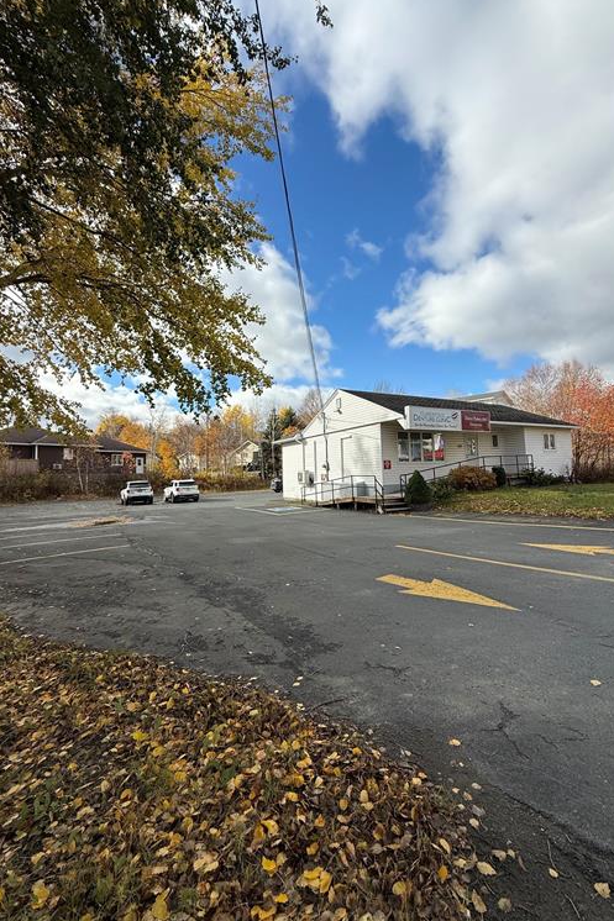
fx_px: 384
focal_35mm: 15
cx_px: 314
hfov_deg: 77.3
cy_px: 448
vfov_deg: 100.4
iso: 50
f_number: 2.2
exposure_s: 1/1795
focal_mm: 2.22
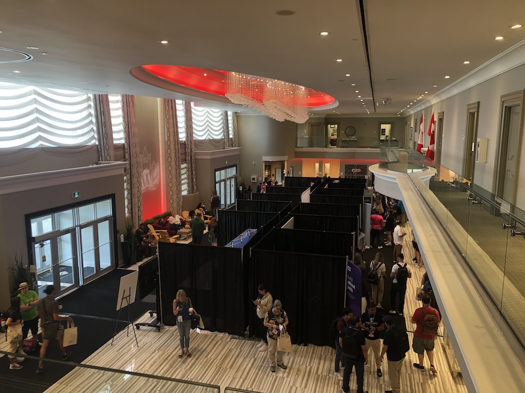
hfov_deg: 63.4
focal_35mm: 28
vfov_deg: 49.7
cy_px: 196
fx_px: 425
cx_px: 262
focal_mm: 3.99
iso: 125
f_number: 1.8
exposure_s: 1/60
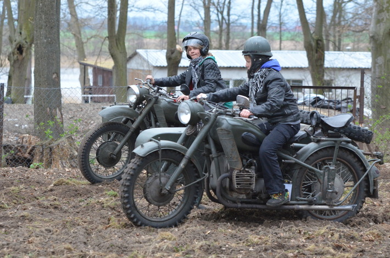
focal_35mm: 168
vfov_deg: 8.1
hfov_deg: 12.3
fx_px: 1816
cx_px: 195
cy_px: 129
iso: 1600
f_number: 5.6
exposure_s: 1/500
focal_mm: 112
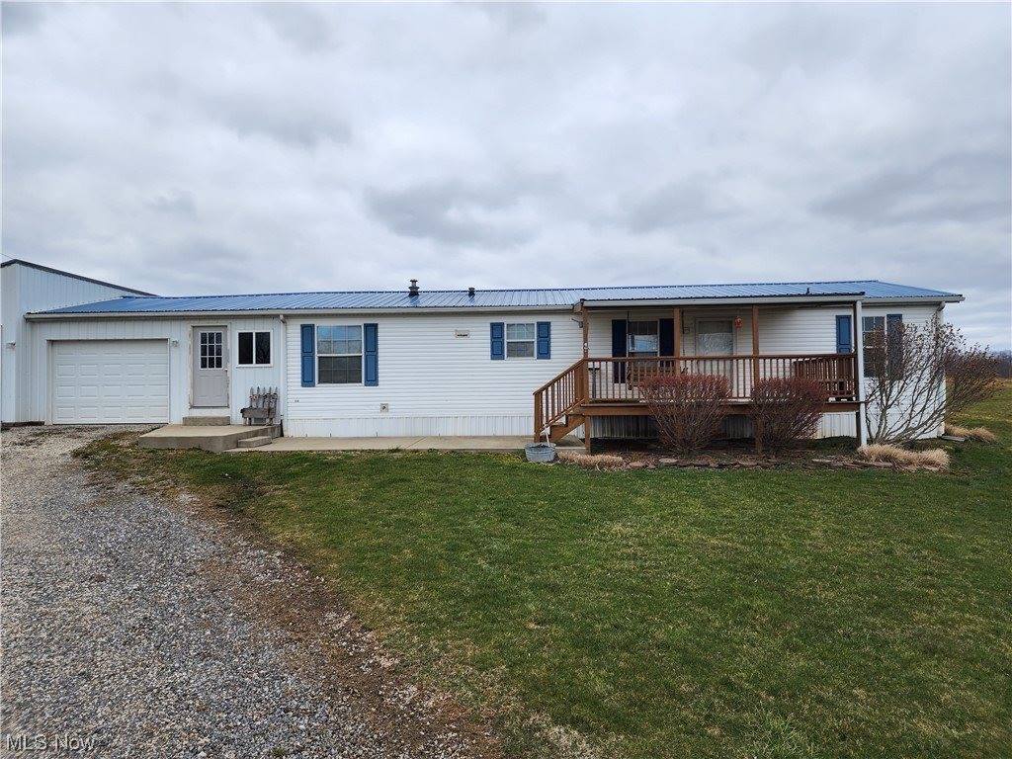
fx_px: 672
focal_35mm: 23
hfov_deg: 73.9
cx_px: 506
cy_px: 380
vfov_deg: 58.9
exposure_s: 1/604
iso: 12
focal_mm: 6.4
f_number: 1.8
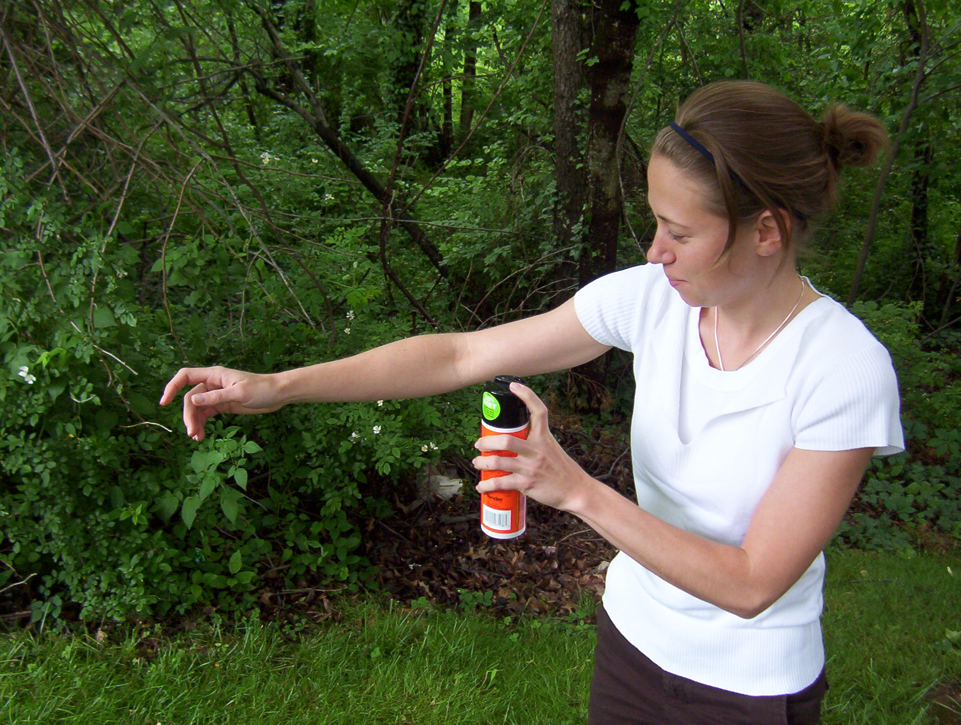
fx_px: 1002
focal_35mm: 36
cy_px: 362
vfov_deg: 39.8
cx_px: 480
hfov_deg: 51.2
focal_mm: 5.54
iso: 100
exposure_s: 1/125
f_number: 2.76
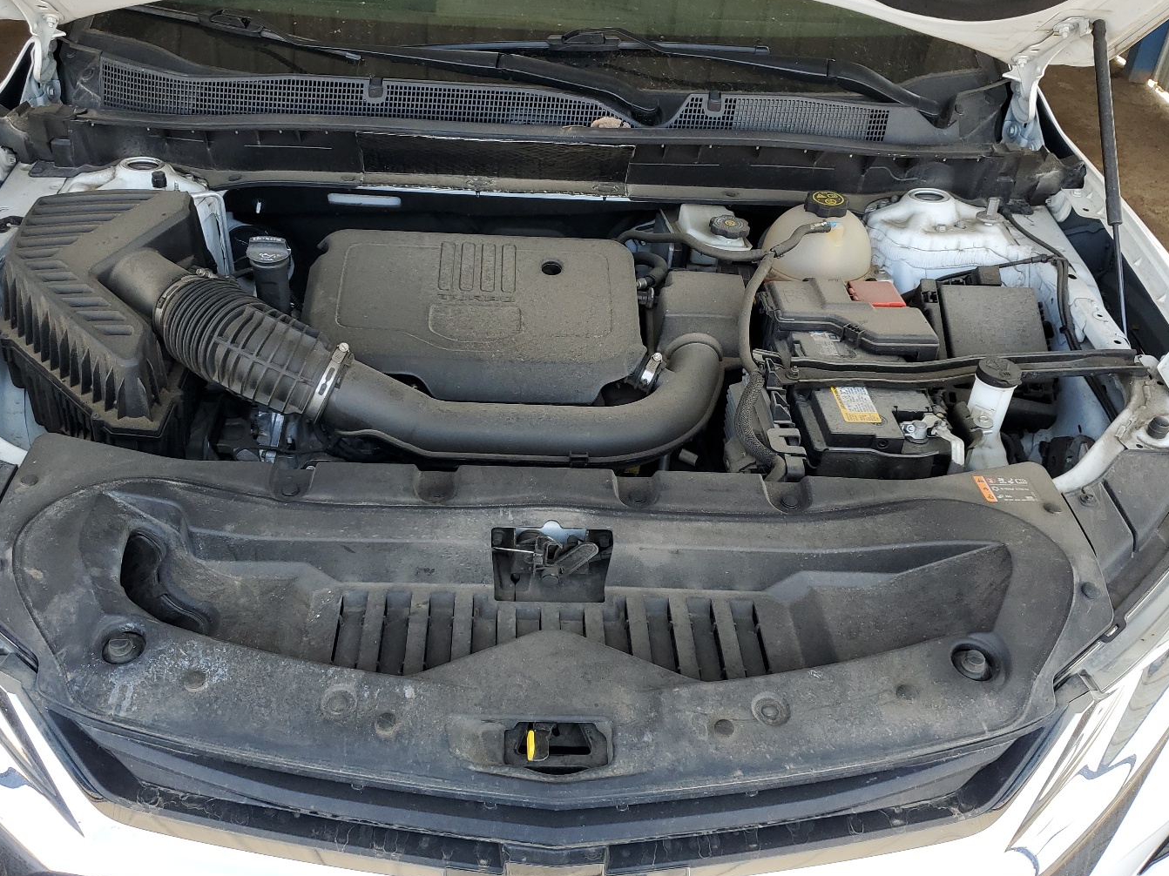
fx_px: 1047
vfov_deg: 45.4
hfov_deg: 58.3
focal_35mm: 31
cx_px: 530
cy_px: 407
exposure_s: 1/303
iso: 50
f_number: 1.5
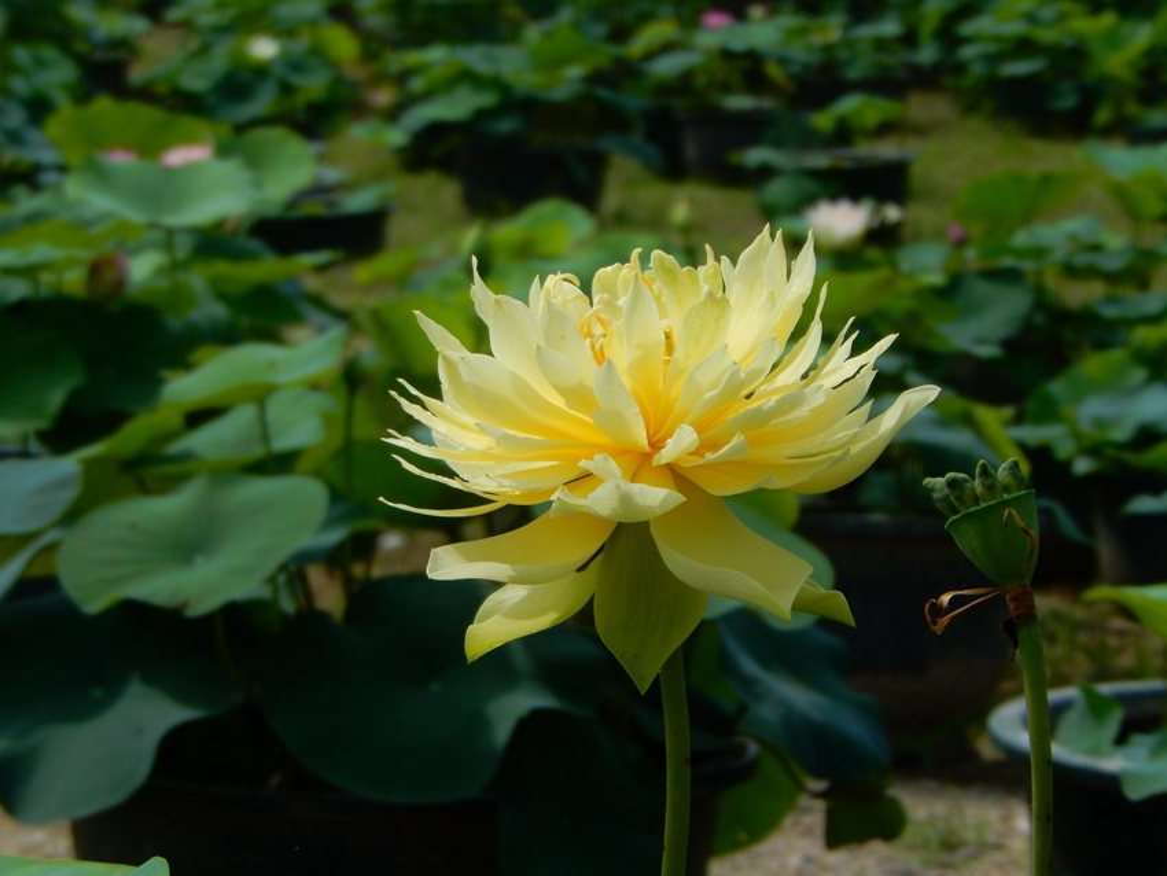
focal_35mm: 169
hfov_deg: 11.7
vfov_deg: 8.8
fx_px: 5699
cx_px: 584
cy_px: 438
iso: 125
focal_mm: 30.3
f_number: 5.7
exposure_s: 1/800
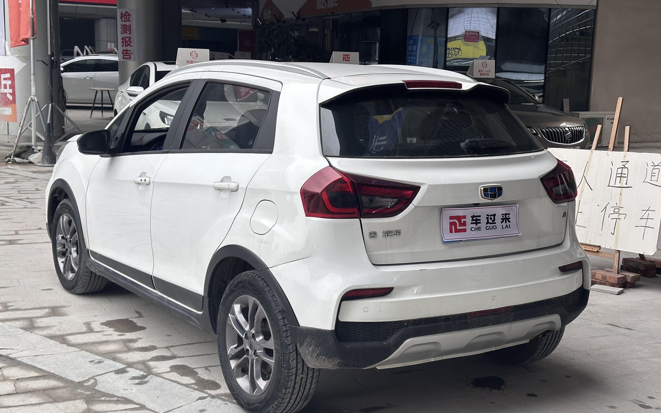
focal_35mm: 51
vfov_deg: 25.3
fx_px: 919
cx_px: 331
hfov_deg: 39.6
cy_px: 209
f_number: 1.78
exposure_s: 1/121
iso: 64
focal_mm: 6.86
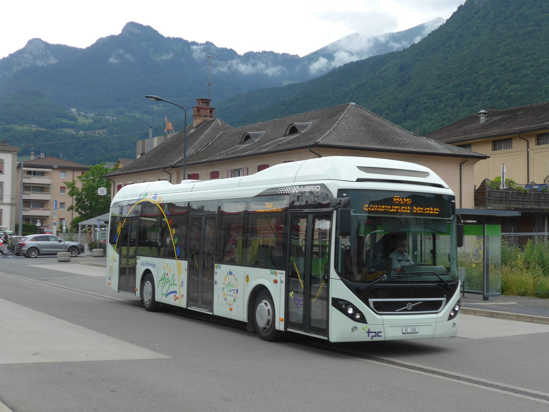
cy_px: 206
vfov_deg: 28.0
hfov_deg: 36.8
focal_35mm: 52
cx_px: 274
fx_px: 825
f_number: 3.3
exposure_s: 1/250
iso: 100
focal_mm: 10.7
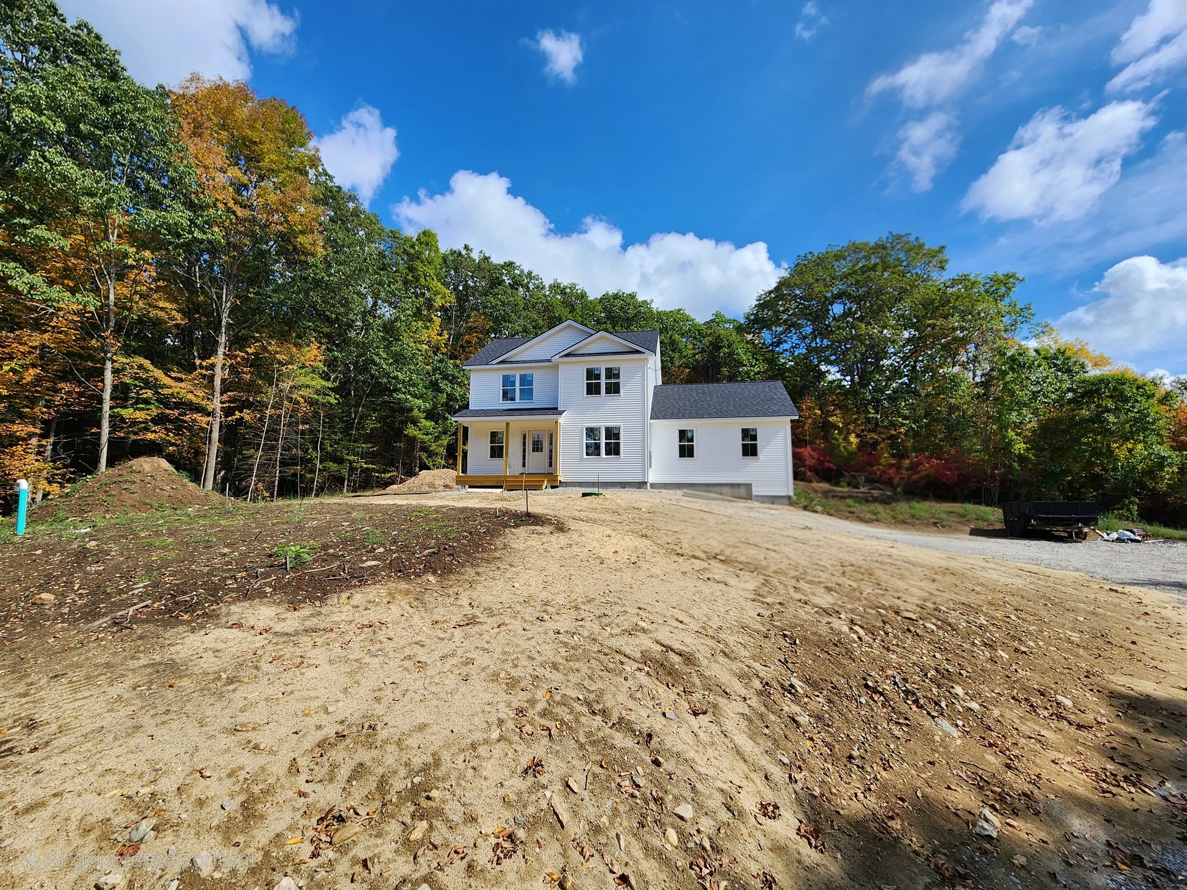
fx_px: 446
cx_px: 594
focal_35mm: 13
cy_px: 445
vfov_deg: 89.9
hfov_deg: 106.2
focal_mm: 2.2
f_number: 2.2
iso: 50
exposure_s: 1/2000
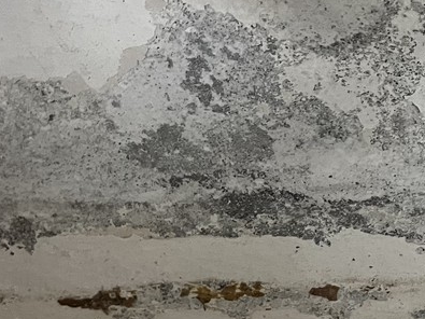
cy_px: 33
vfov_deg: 18.4
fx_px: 970
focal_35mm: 79
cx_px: 601
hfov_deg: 21.5
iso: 200
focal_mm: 5.1
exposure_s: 1/50
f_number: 1.6
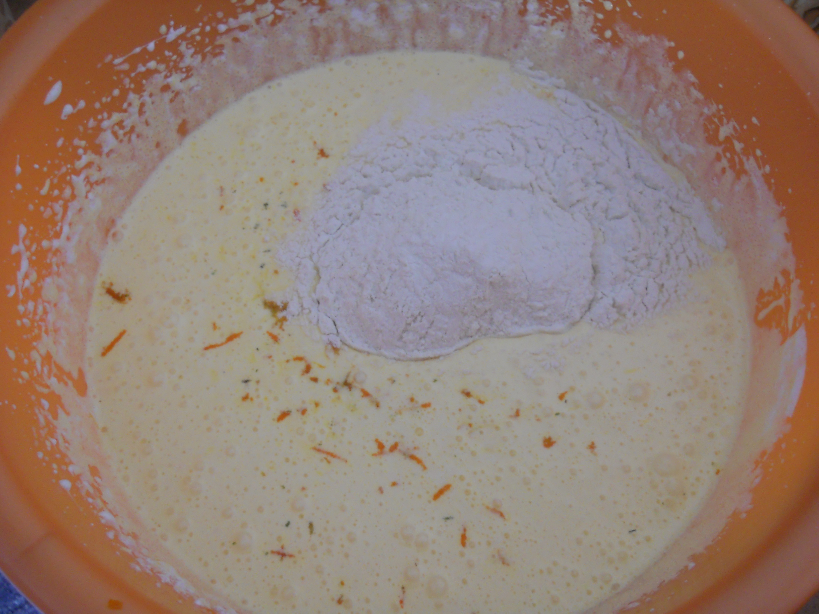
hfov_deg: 45.8
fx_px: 970
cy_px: 307
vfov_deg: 35.1
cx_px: 410
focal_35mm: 41
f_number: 3.1
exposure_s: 1/30
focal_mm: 6.72
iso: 250
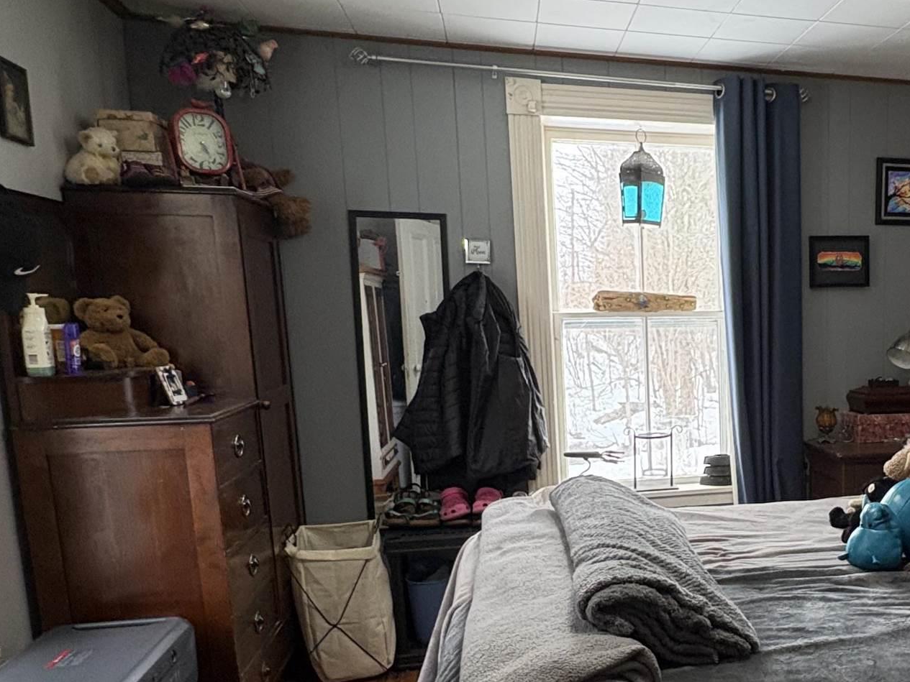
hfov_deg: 49.4
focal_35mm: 34
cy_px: 453
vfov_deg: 41.3
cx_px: 778
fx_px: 894
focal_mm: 2.22
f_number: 2.2
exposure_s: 1/120
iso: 400
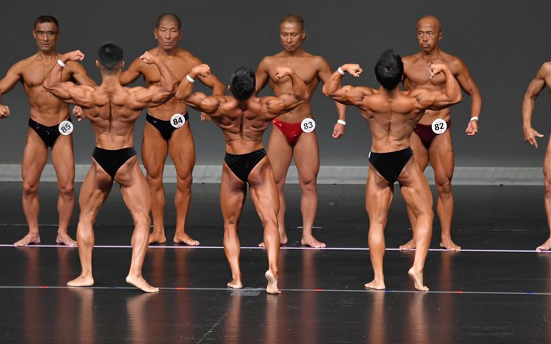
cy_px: 183
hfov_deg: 6.8
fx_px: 4609
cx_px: 275
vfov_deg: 4.3
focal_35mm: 307
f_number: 5.6
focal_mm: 200
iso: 4000
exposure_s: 1/400
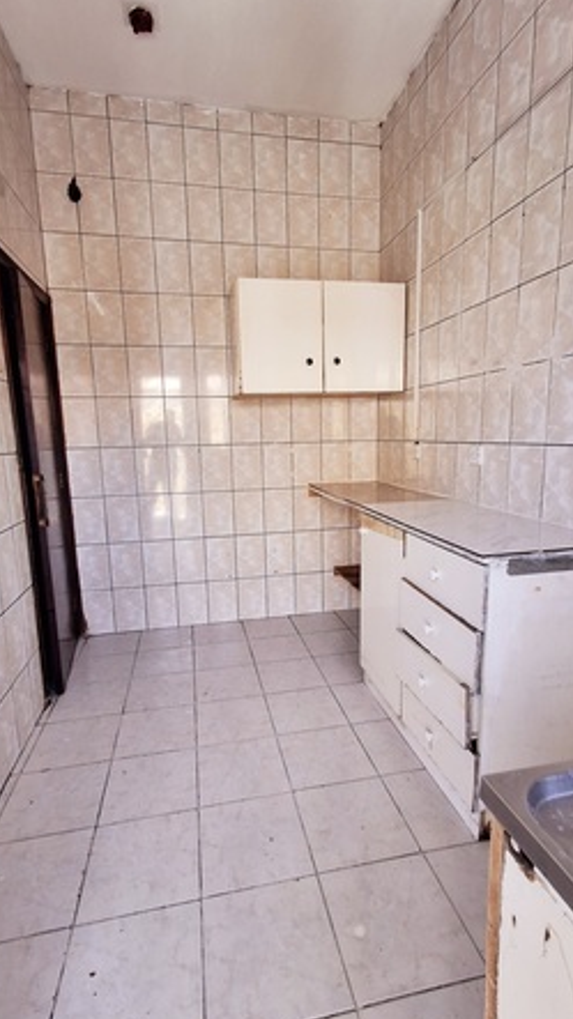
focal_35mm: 18
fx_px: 486
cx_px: 286
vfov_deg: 92.7
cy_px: 510
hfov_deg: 61.0
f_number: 2.2
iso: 40
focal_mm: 1.64
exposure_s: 1/50
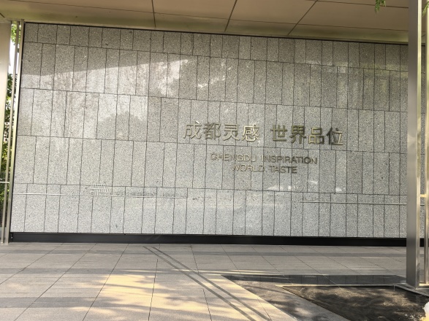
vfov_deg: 49.7
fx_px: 347
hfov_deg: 63.5
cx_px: 214
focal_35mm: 28
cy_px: 160
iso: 50
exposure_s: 1/138
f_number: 2
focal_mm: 6.98
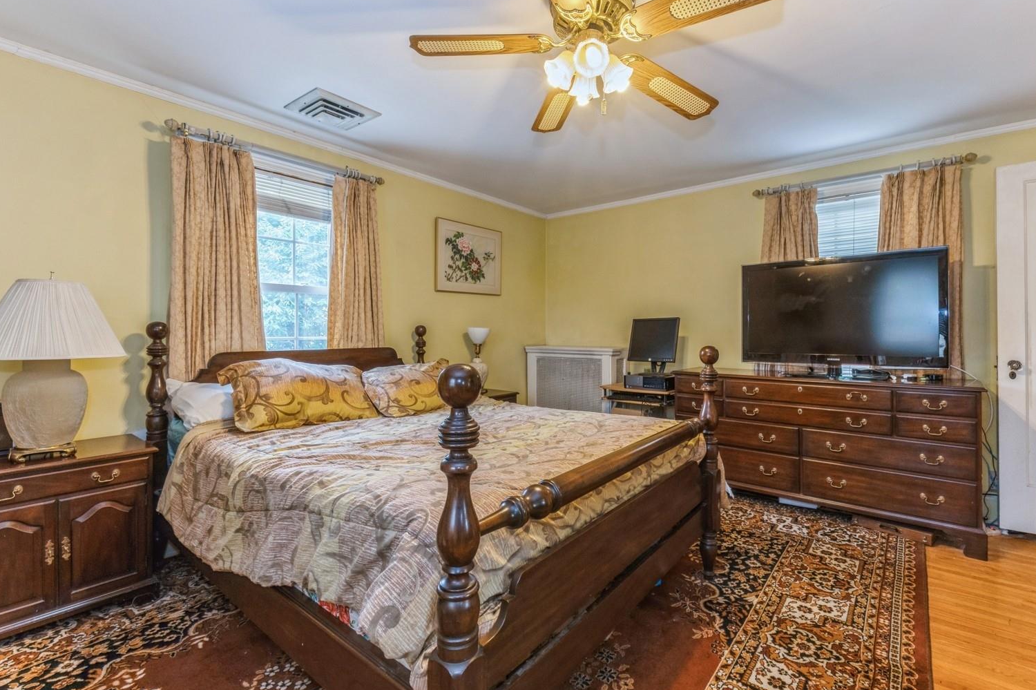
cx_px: 537
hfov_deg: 96.7
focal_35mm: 16
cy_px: 347
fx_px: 460
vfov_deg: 73.7
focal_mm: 15
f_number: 14
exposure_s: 1/5
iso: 640
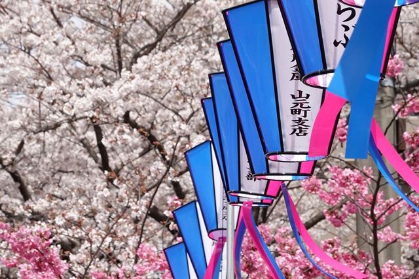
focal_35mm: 166
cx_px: 210
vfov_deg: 8.3
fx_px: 1932
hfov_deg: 12.4
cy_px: 140
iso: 1000
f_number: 11
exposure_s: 1/1000
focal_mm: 60.05
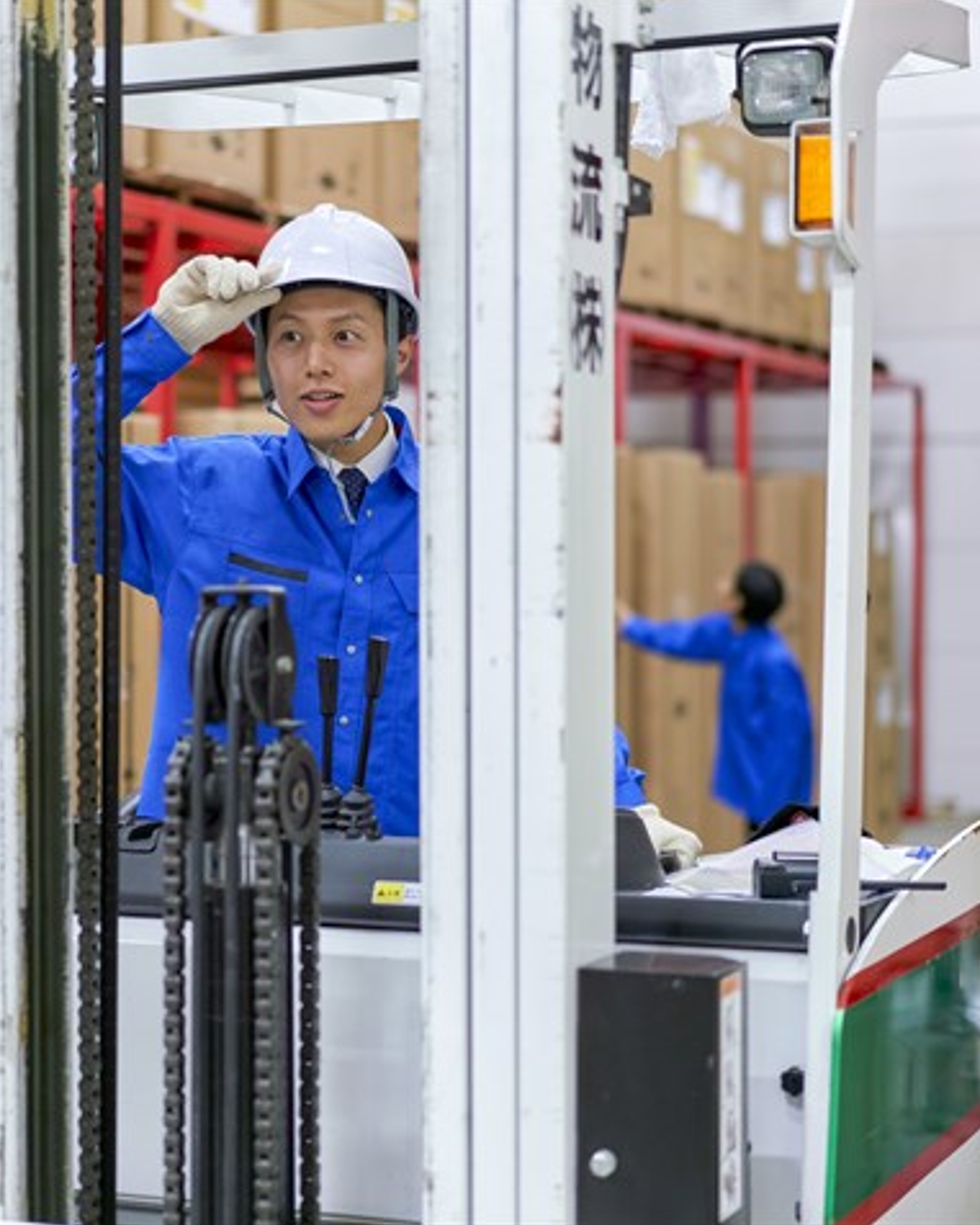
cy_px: 610
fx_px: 2827
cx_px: 363
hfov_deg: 19.6
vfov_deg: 24.4
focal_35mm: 78
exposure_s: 1/125
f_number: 1.8
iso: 800
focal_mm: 55
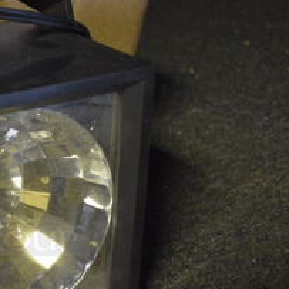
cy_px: 181
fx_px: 652
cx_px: -68
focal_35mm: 69
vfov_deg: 24.9
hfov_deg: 22.7
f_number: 3.5
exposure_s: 1/30
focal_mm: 18
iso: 2000
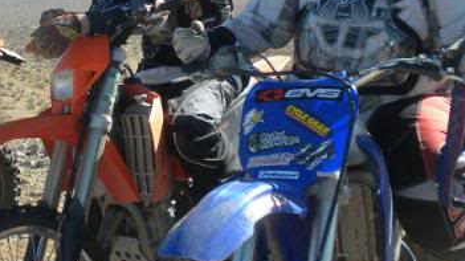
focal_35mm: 92
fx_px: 1134
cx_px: 20
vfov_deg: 13.1
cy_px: 85
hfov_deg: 22.4
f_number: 10
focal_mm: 6.6
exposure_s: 1/108
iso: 90
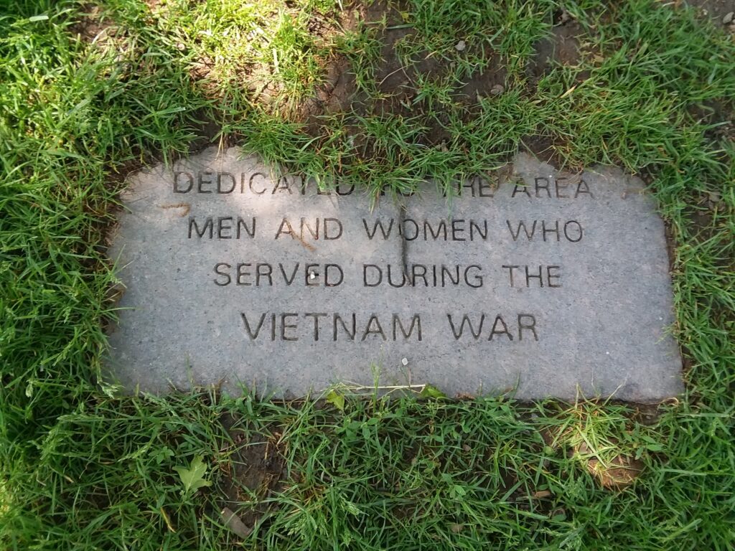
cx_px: 368
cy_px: 276
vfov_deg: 48.2
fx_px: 616
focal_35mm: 29
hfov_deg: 61.7
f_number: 1.9
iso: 40
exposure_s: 1/164
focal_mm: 2.47
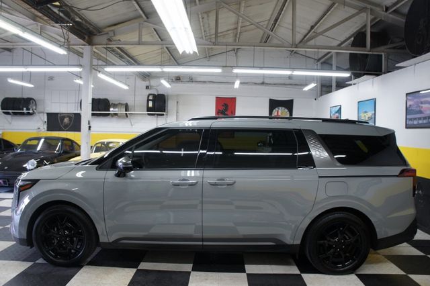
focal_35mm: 27
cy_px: 143
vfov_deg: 47.9
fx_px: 322
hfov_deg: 67.4
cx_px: 215
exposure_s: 1/30
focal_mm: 18
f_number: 3.5
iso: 250
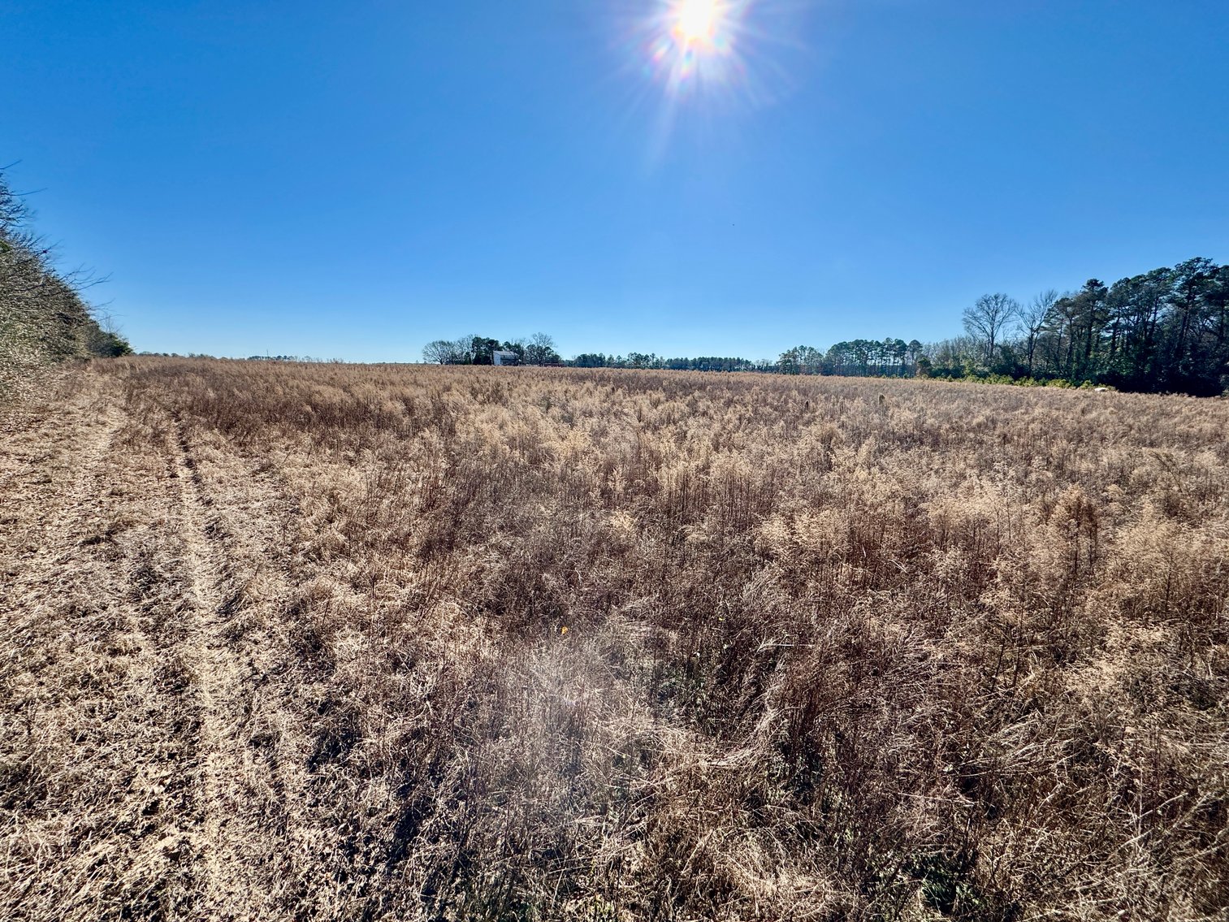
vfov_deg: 85.7
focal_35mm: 14
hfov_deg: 102.1
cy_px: 461
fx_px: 497
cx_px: 614
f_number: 2.2
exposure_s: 1/2415
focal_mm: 2.22
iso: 50
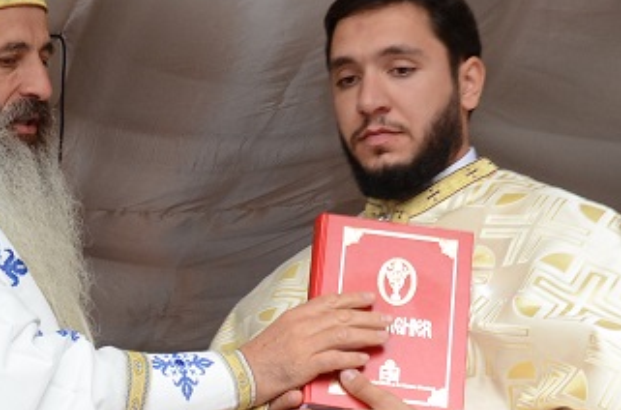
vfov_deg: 11.5
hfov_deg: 16.9
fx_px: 2027
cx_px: -41
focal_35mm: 118
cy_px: 344
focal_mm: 21
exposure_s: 1/100
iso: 400
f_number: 5
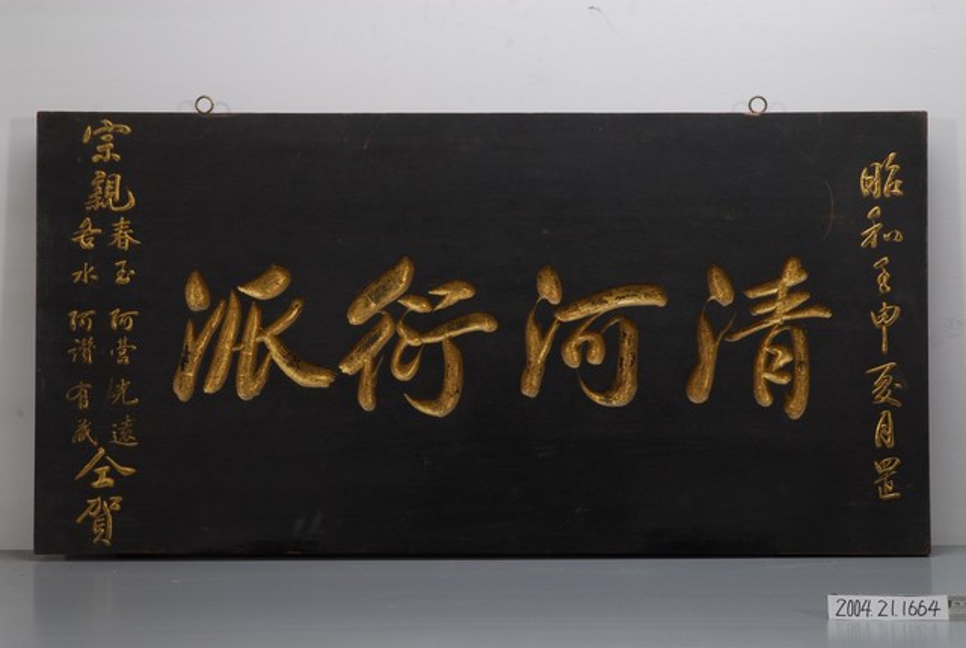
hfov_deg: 24.2
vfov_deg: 16.3
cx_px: 483
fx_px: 2258
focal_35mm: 84
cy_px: 324
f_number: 16
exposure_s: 1/50
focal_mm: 56
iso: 100
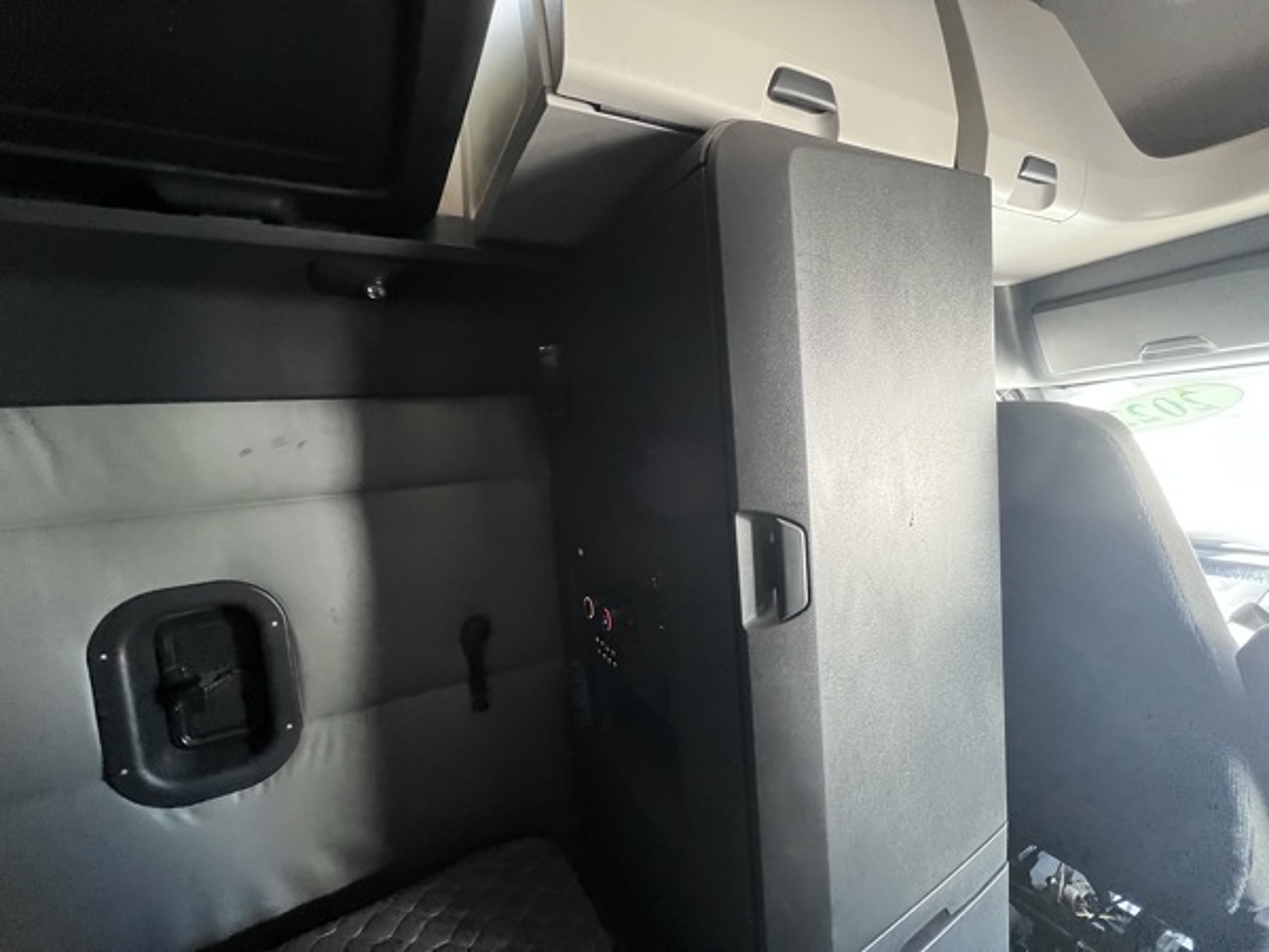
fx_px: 477
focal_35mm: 13
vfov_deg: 89.9
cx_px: 634
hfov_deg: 106.2
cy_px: 476
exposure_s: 1/50
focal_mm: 1.57
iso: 1000
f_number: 1.8
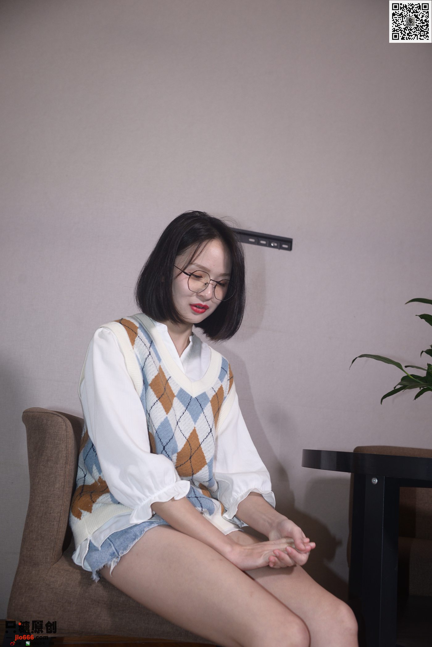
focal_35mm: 35
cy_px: 324
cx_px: 216
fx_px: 629
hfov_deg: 37.9
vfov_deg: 54.4
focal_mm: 35
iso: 500
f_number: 5.6
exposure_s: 1/100
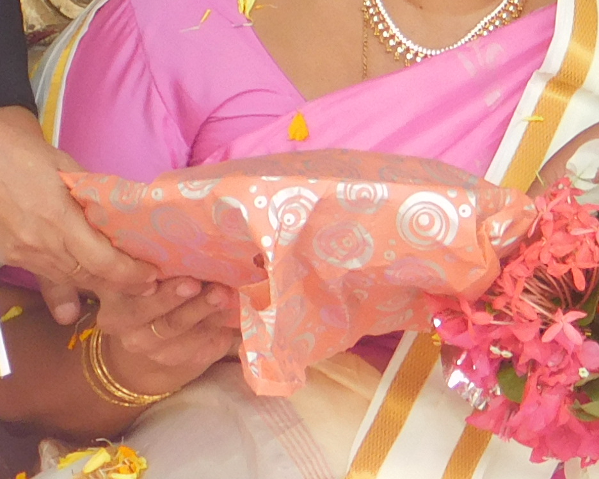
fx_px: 5620
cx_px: 532
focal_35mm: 317
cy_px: -288
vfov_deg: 4.8
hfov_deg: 6.1
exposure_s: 1/160
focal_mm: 11.7
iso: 125
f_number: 4.2
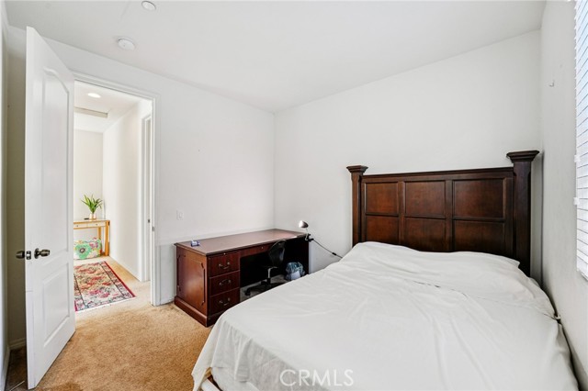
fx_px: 229
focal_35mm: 14
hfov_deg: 104.3
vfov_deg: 81.1
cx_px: 294
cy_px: 196
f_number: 8
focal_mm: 14
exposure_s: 1/13
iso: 400
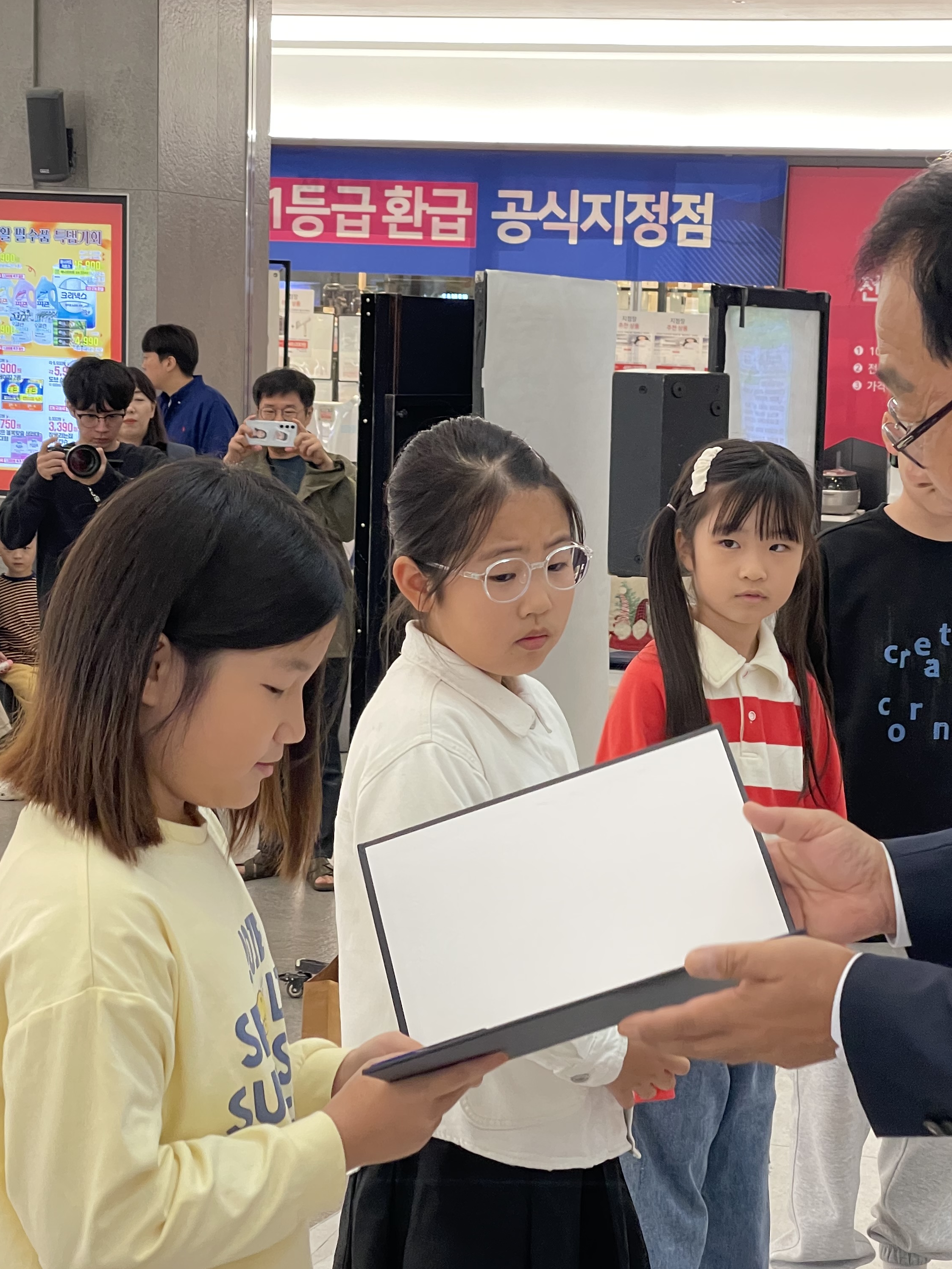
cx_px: 600
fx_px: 2567
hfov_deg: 21.0
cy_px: 632
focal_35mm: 70
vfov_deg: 27.8
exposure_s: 1/60
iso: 200
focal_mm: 6
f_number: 2
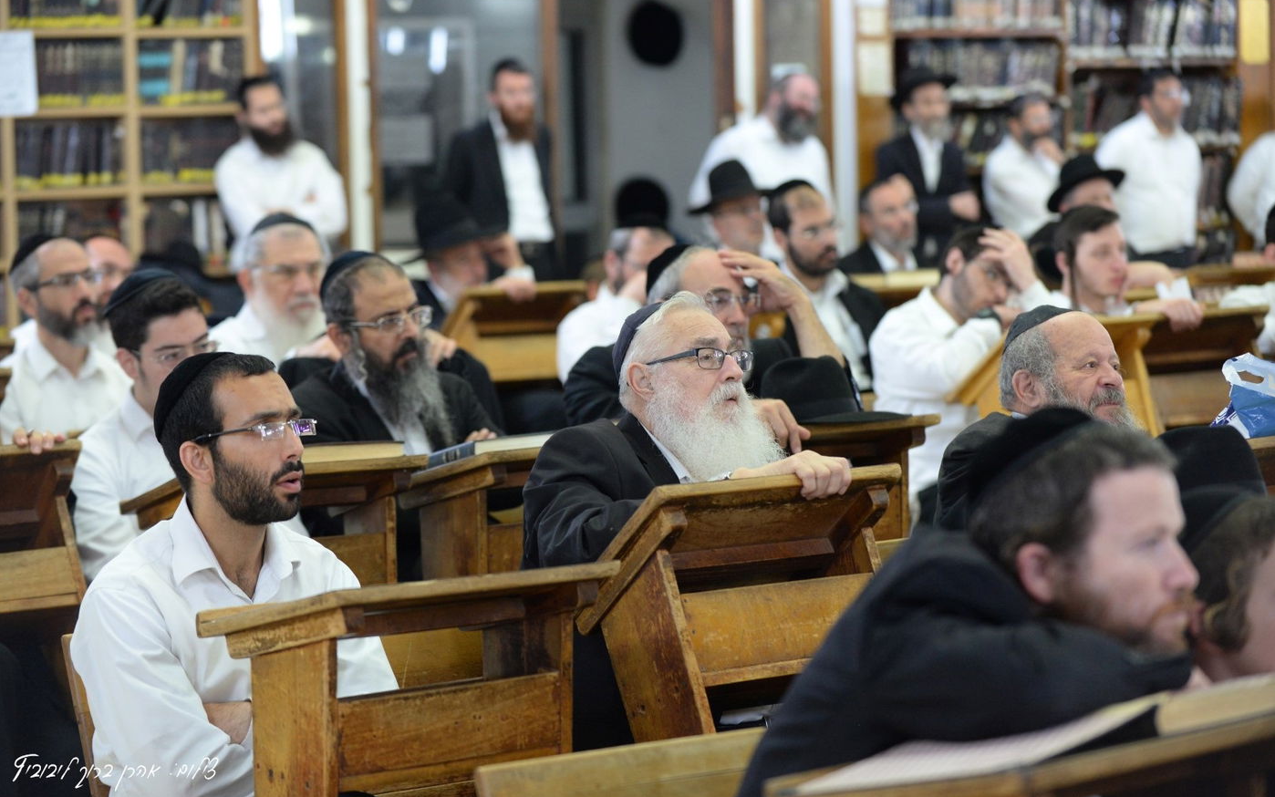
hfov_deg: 21.4
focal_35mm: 97
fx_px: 3371
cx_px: 638
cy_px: 378
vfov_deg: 13.5
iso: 2000
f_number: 3.2
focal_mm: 95
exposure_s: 1/160
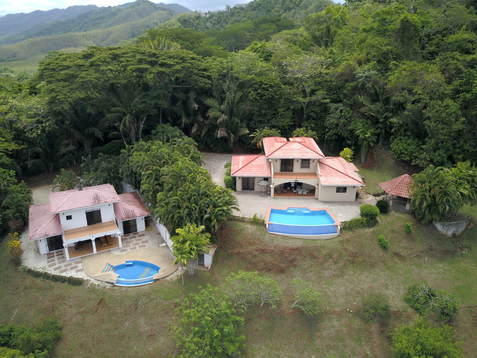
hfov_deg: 67.3
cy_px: 179
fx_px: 358
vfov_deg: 53.1
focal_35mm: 26
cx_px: 238
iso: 100
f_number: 2.2
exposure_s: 1/1289
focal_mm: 4.73
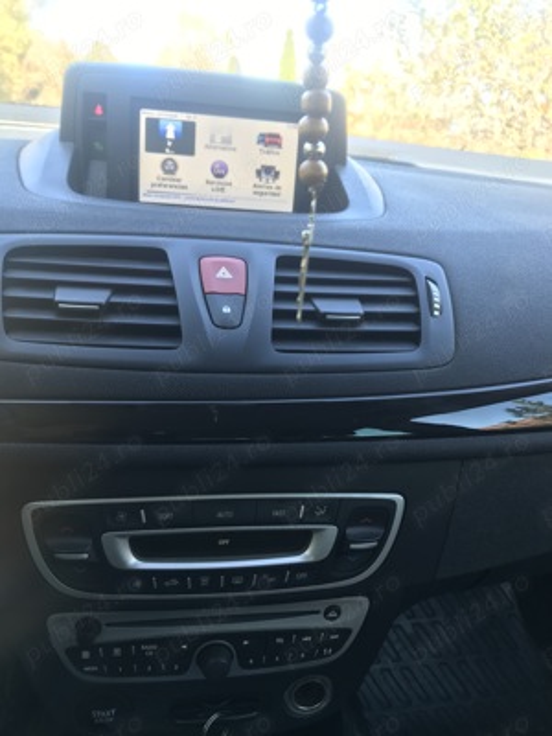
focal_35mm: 28
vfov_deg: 63.4
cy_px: 368
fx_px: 595
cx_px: 276
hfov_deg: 49.7
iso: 20
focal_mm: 3.99
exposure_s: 1/64
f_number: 1.8
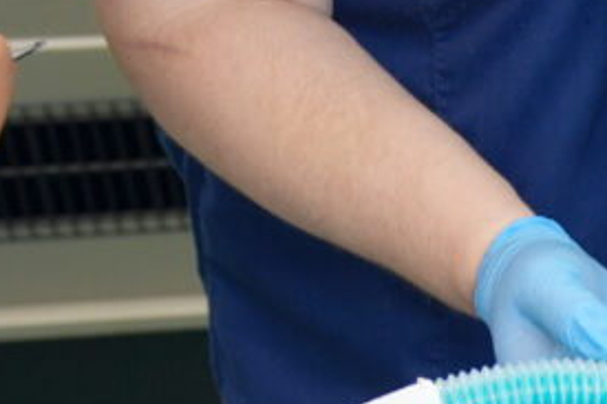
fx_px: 2224
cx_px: 1203
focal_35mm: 132
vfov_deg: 10.2
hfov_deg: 13.4
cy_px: 480
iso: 800
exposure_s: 1/320
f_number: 4
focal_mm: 33
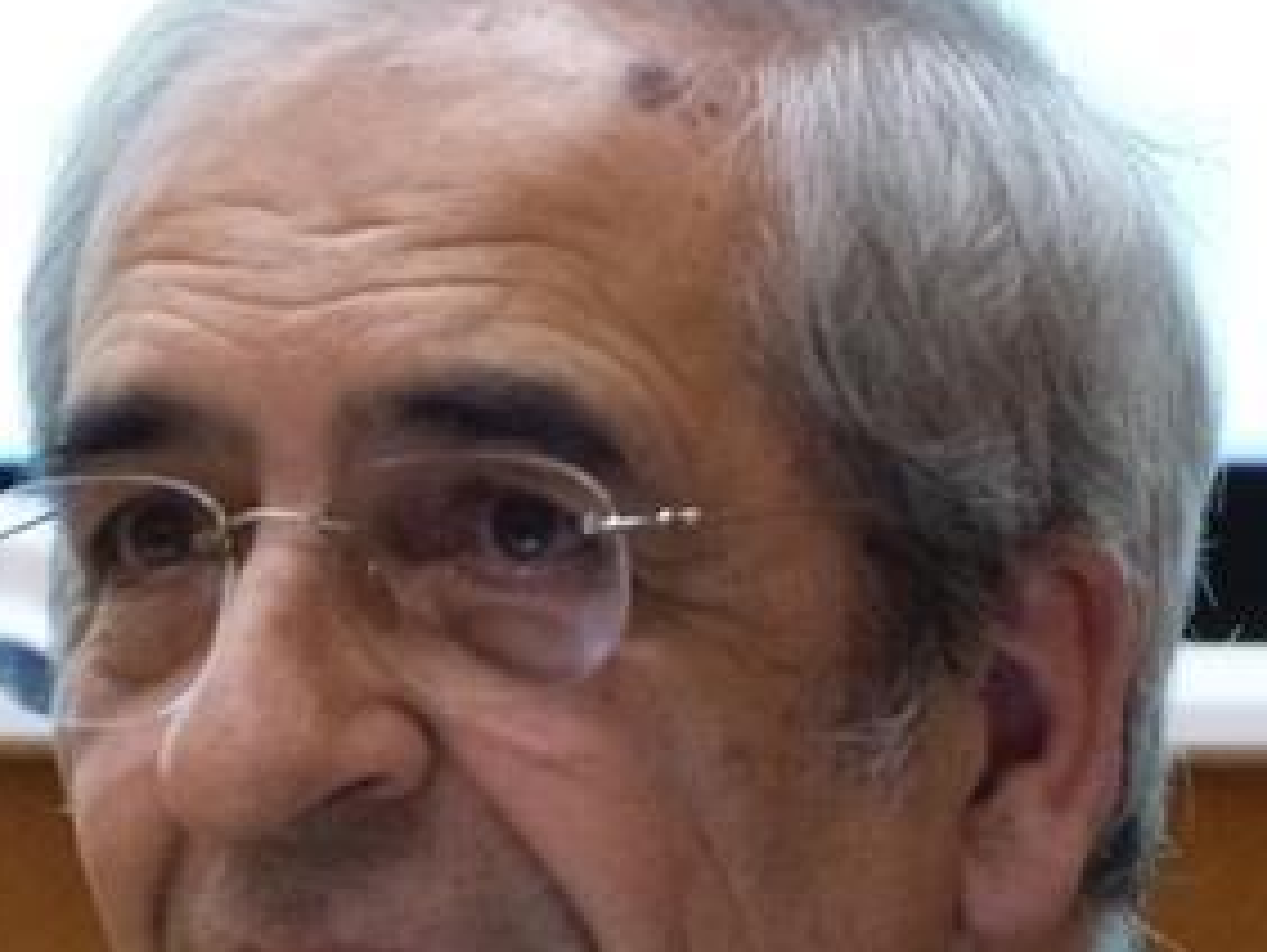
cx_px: 548
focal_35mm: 785
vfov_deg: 1.9
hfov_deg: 2.5
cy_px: 894
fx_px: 28757
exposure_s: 1/15
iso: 800
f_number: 4.1
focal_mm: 62.3
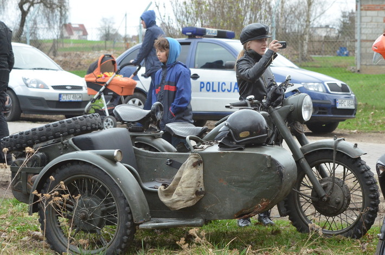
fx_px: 1120
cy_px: 128
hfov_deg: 19.5
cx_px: 192
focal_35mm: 105
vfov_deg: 13.0
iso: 1600
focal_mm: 70
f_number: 6.3
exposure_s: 1/640
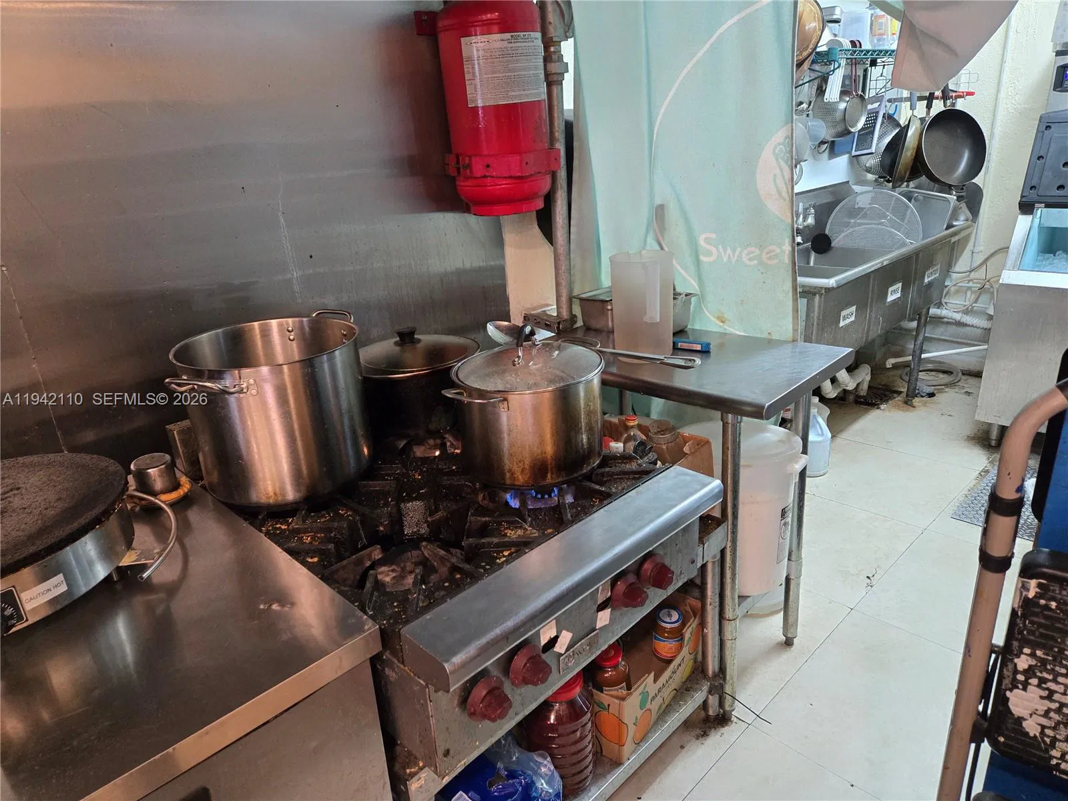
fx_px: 710
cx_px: 534
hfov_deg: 73.9
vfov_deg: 58.9
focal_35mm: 23
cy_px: 400
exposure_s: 1/120
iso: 640
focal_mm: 5.4
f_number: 1.8
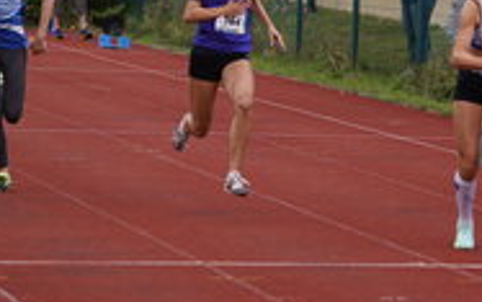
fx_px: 3522
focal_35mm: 268
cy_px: 22
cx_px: 255
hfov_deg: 7.8
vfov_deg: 4.9
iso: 200
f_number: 4
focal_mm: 123
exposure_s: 1/800
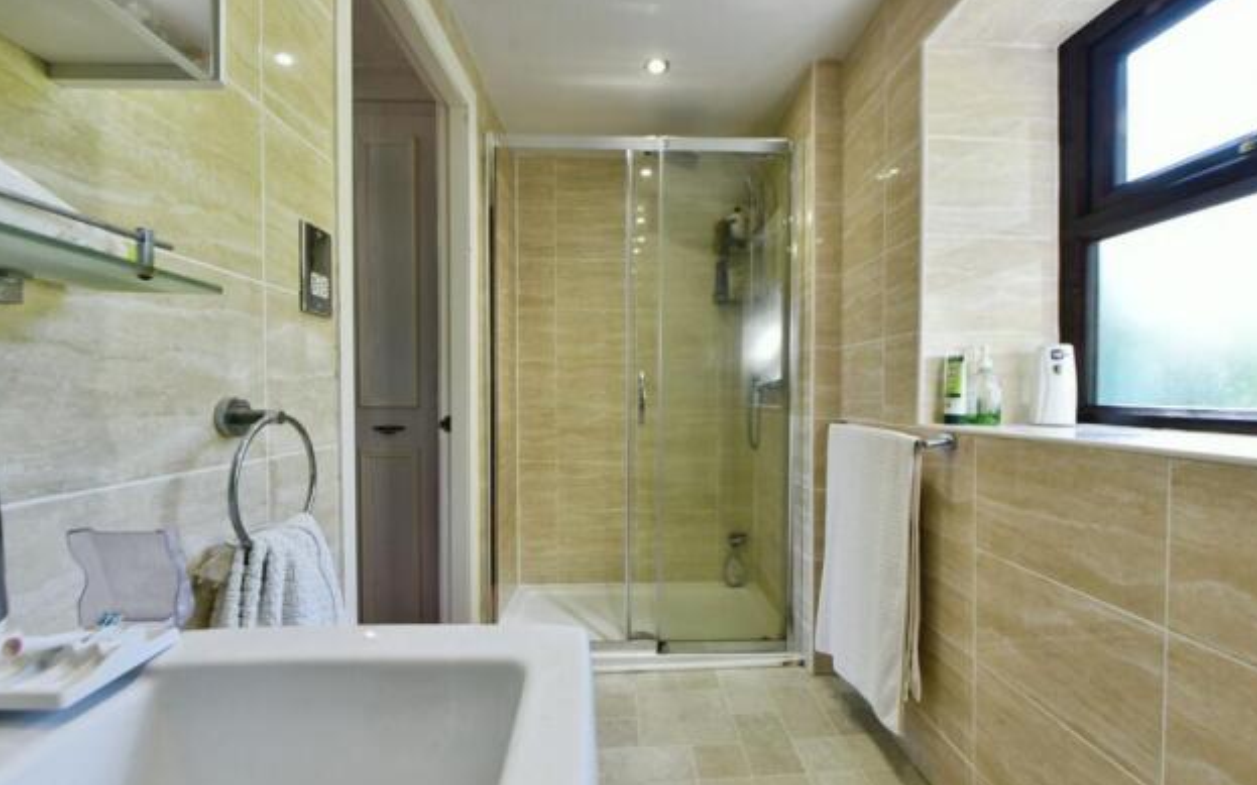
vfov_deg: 74.6
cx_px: 619
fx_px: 514
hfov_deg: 101.5
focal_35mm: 15
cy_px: 429
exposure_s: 1/25
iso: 900
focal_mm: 14
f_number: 9
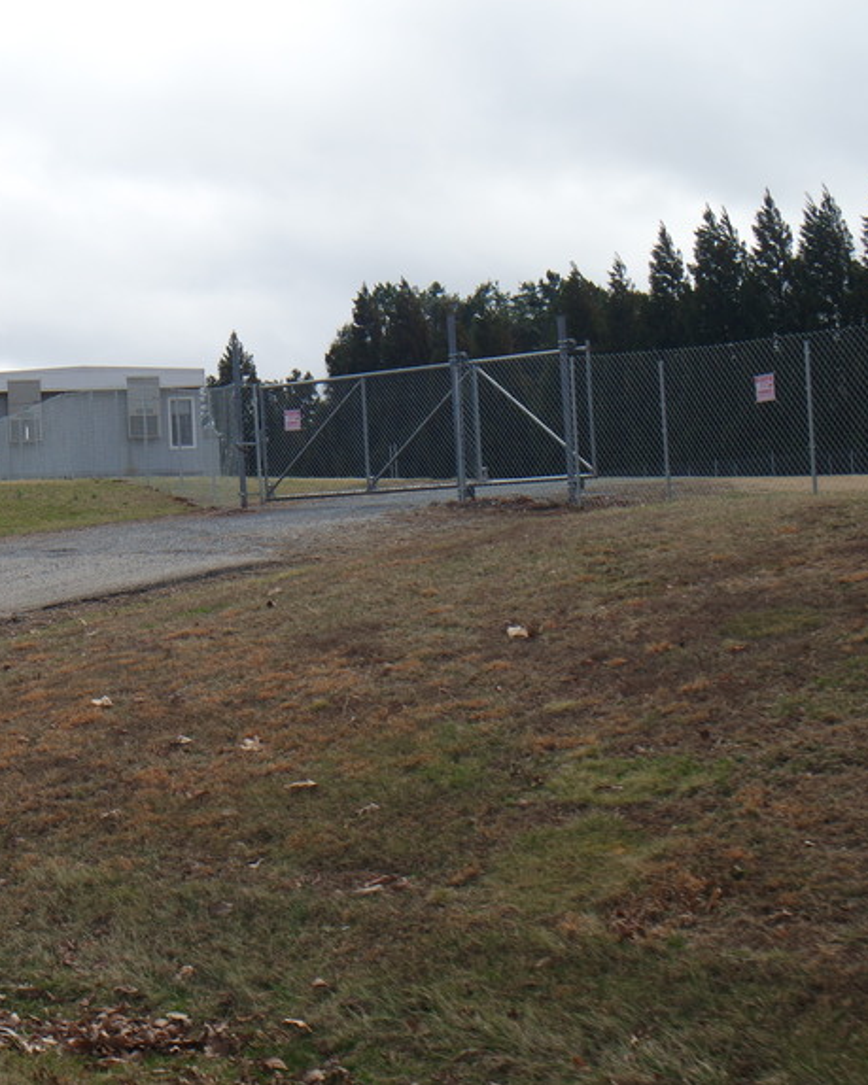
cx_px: 113
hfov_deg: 23.3
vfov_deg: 29.6
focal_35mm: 64
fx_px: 2056
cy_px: 541
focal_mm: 17
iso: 160
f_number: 7.1
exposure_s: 1/320
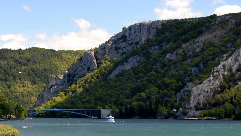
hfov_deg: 17.9
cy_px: 99
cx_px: 48
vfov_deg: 10.2
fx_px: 760
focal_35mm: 119
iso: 160
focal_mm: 36
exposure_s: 1/125
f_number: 5.6
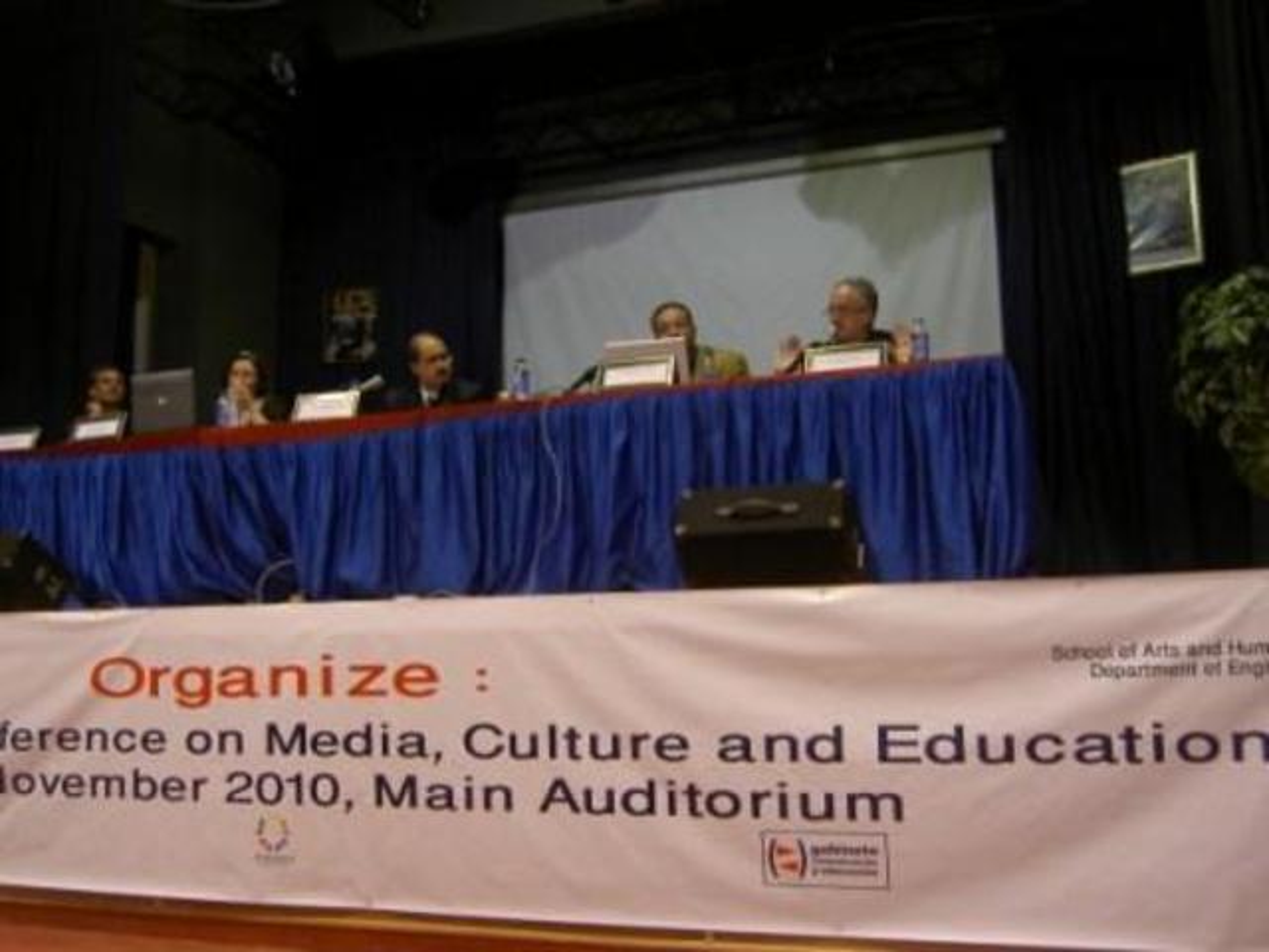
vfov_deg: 41.8
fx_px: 1246
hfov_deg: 54.0
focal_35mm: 34
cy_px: 476
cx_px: 634
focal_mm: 5.6
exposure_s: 1/8
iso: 50
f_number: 2.8
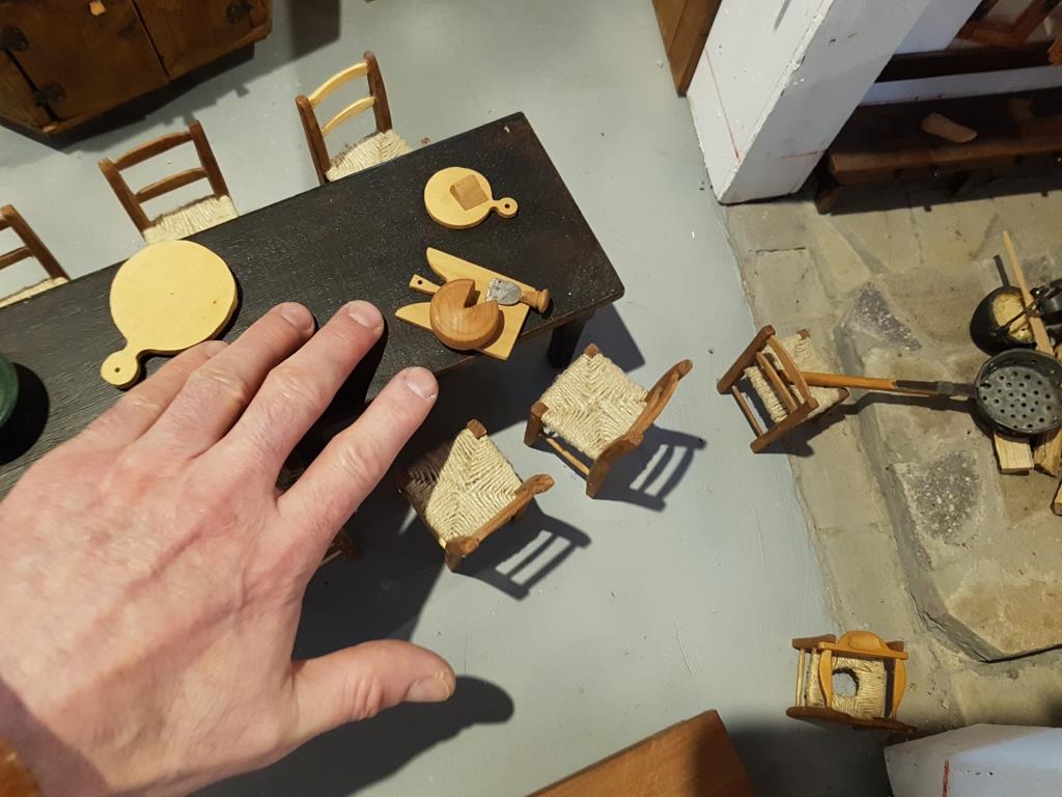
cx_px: 531
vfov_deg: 53.1
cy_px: 398
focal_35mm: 26
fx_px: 798
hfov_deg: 67.3
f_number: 1.7
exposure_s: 1/10
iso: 200
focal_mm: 4.2
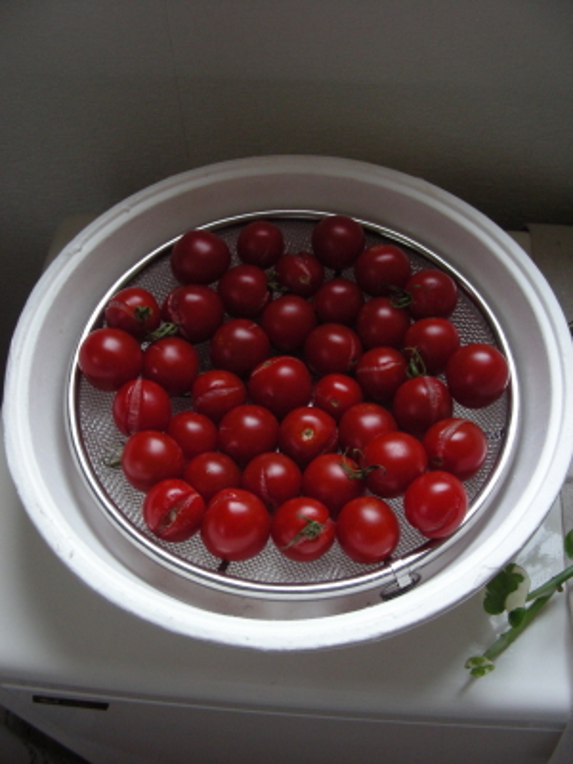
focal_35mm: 38
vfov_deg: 49.0
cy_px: 382
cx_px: 286
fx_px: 839
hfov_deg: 37.7
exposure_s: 1/30.1
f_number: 3.5
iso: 177
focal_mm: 6.3
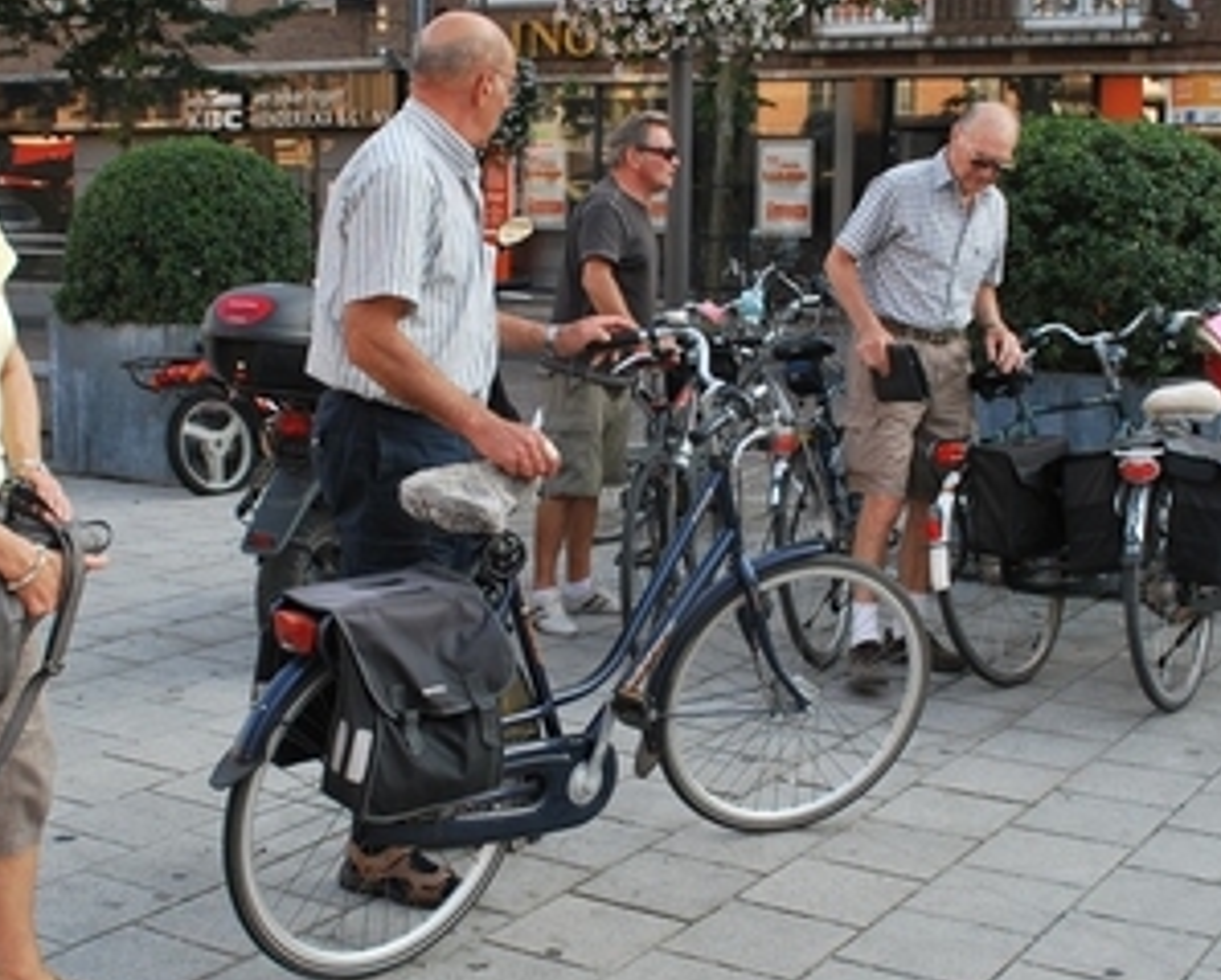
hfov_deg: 36.6
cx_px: 627
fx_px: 1845
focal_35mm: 51
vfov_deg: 29.7
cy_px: 445
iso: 200
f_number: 5.6
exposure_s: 1/125
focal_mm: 18
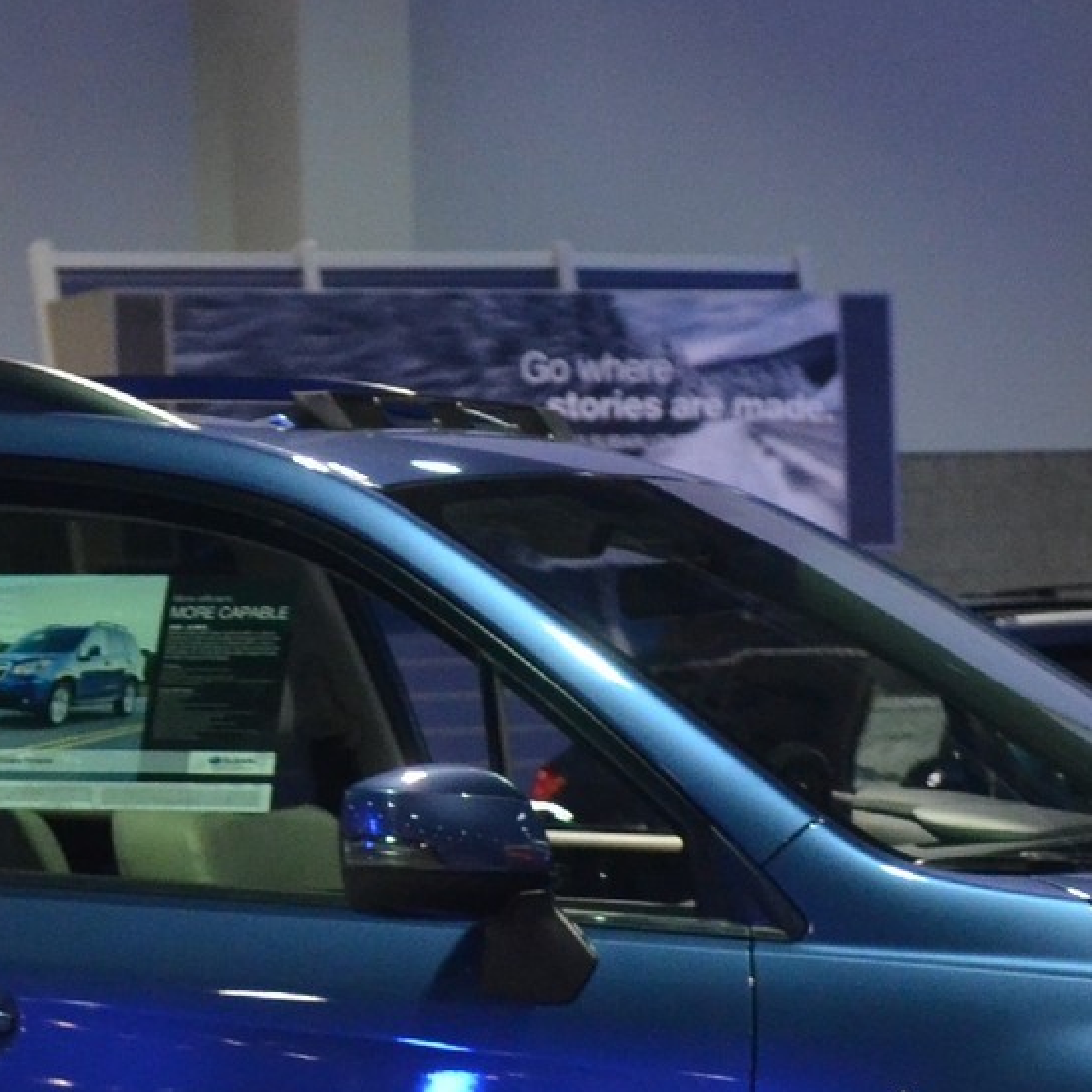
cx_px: 333
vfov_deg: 9.7
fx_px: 6422
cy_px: 1008
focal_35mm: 180
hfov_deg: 9.7
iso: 1600
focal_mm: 31
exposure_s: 1/40
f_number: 2.8
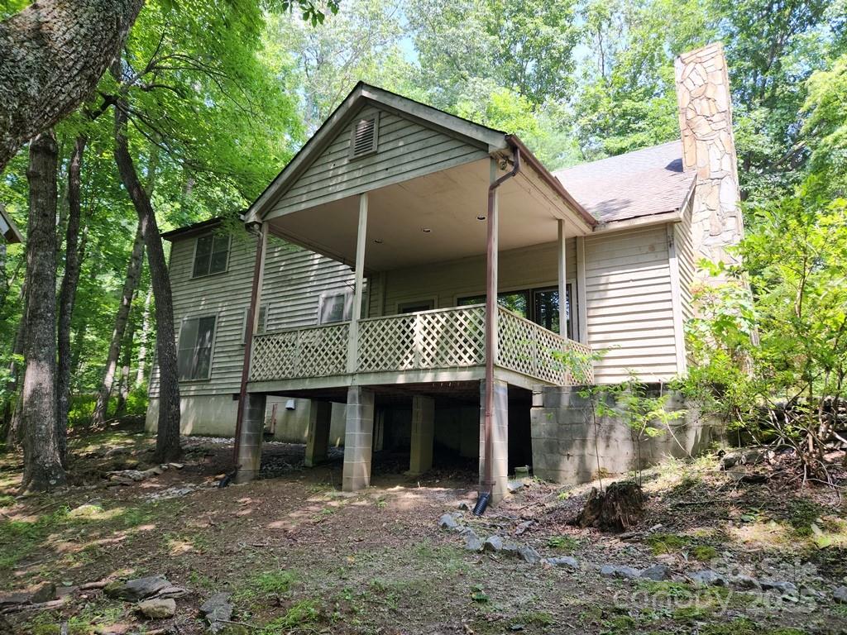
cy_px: 318
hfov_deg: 73.9
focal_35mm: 23
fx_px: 563
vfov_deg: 58.9
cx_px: 424
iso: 20
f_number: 1.8
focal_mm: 5.4
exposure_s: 1/125
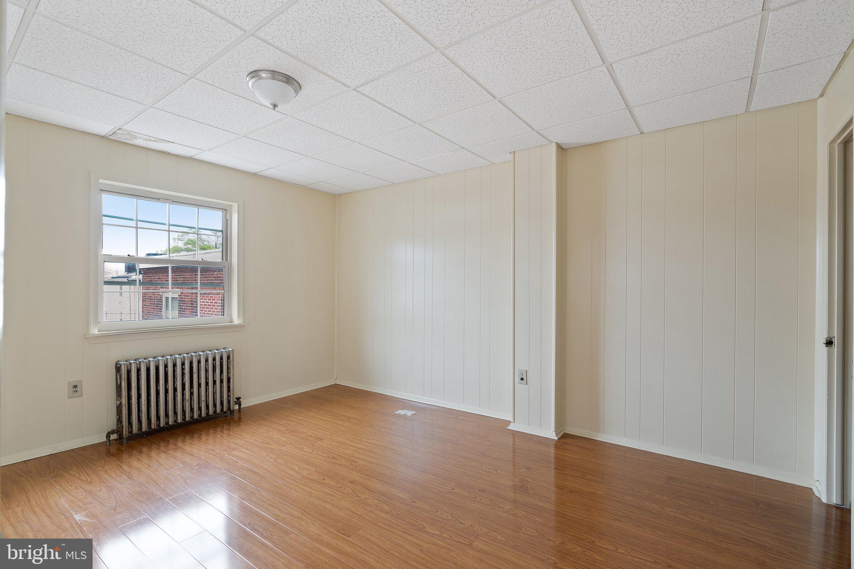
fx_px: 379
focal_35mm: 16
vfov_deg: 73.7
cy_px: 284
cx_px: 427
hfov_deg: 96.7
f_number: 9
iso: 160
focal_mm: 16
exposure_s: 1.6
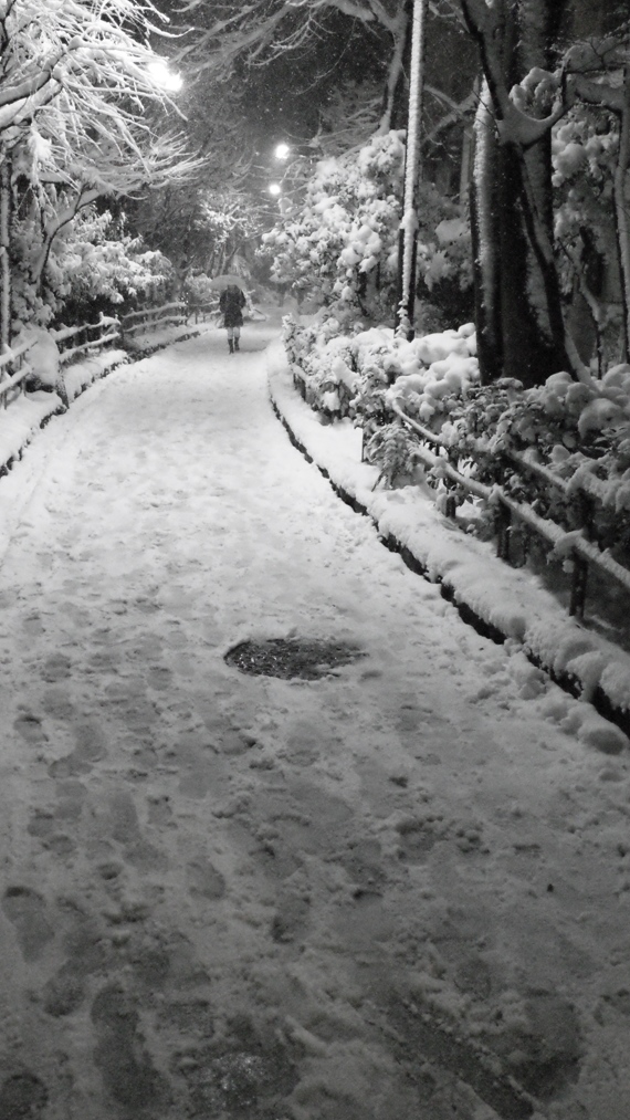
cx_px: 269
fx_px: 1099
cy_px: 557
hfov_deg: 31.9
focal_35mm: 37
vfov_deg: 54.0
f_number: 3.2
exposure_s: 1/640
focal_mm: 18.3
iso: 12800
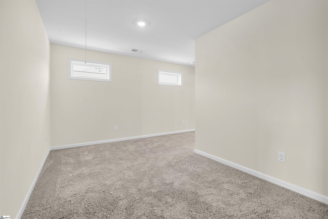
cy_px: 110
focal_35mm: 16
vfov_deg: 73.8
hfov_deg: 96.7
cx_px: 164
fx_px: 146
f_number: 7.1
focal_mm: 16
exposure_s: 1/20
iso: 320
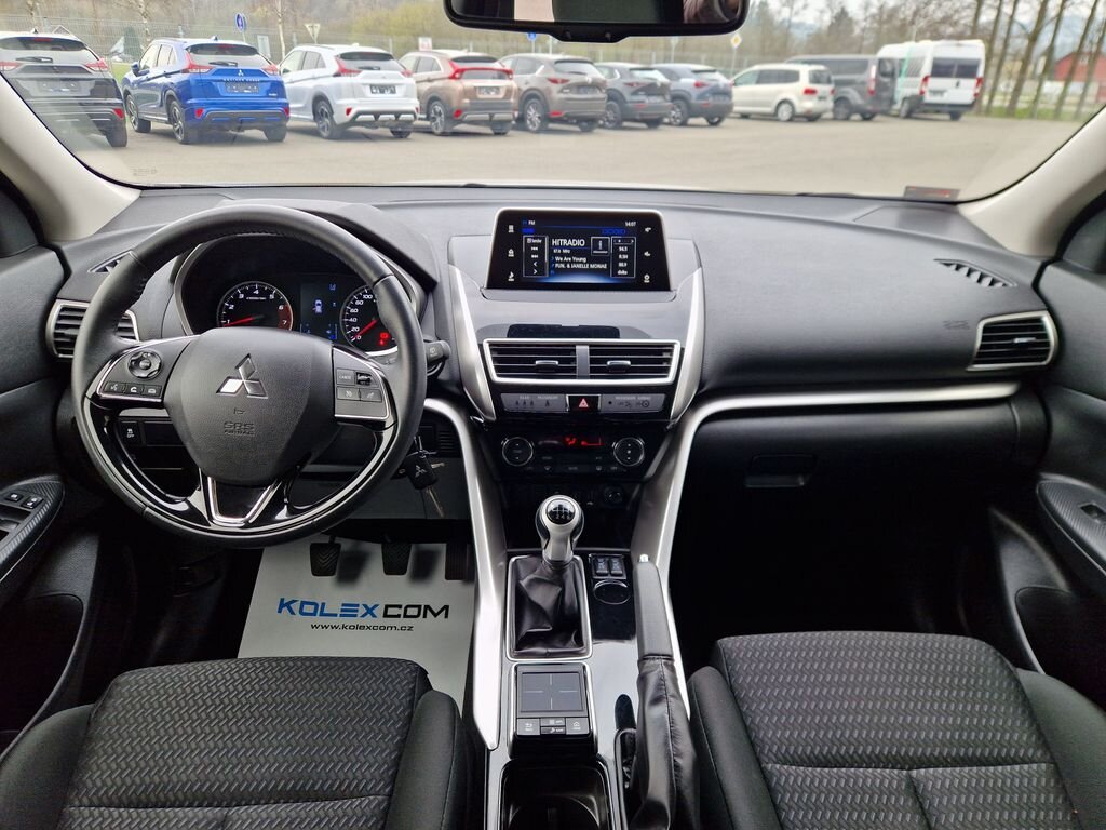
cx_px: 553
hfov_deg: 73.9
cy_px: 415
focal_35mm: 23
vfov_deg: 58.9
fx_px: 735
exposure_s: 1/180
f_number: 1.8
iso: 50
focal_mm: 5.4
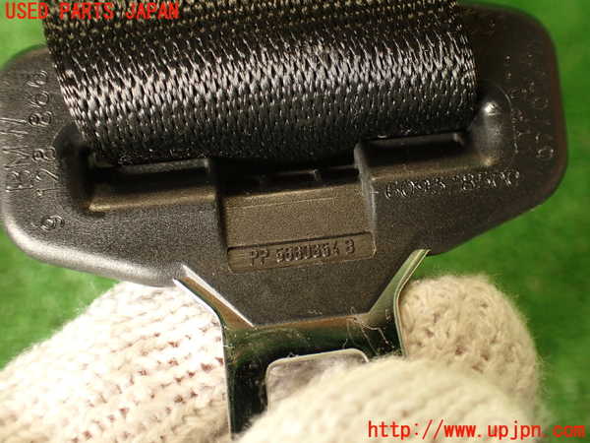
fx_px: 545
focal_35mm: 32
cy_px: 222
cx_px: 295
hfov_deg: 56.8
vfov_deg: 44.2
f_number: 2.4
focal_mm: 5.79
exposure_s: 1/40
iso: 200
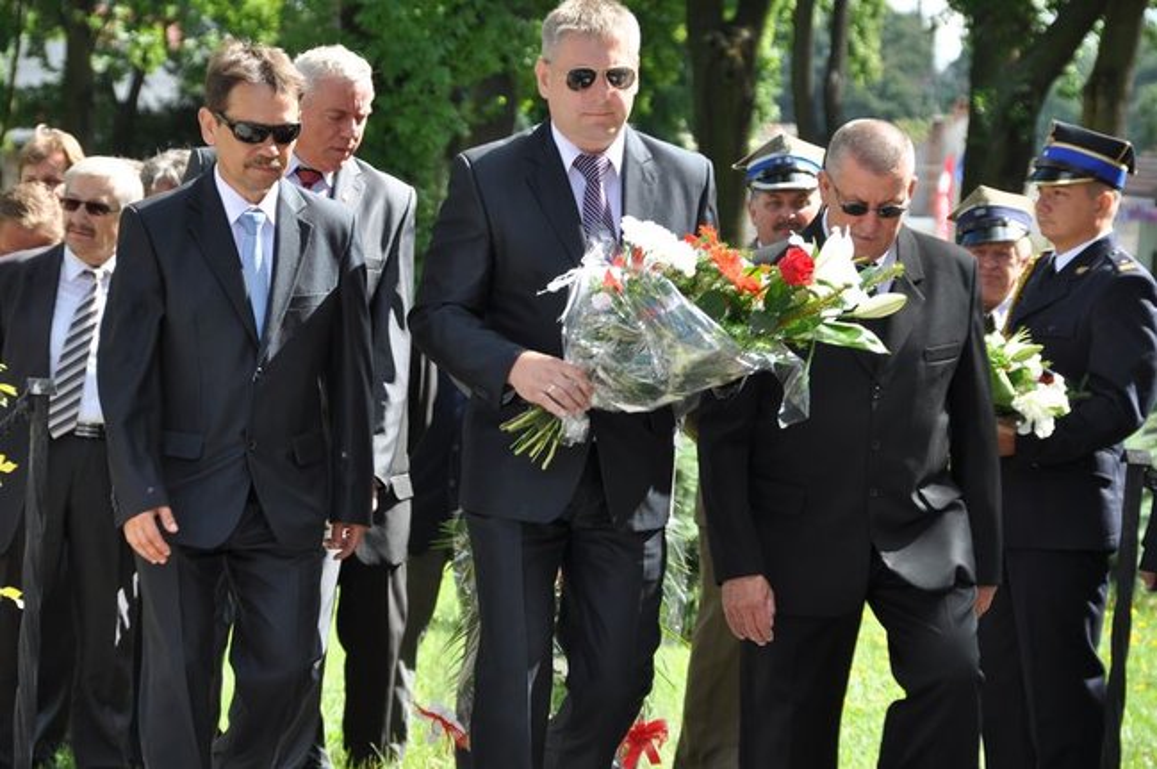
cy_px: 384
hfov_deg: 11.8
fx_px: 5585
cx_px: 578
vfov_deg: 7.9
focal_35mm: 174
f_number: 8
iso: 250
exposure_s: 1/200
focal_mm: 116
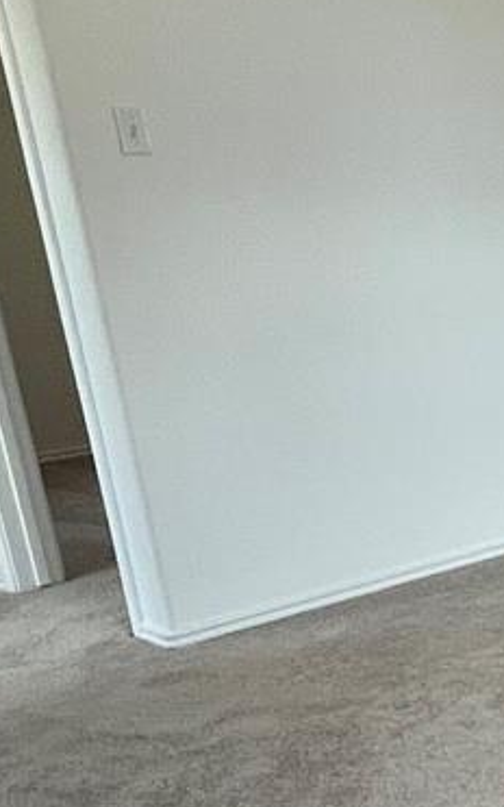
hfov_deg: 17.2
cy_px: 561
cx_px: 986
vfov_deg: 35.2
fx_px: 1252
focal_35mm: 57
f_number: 1.8
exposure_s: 1/120
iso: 80
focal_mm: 1.57
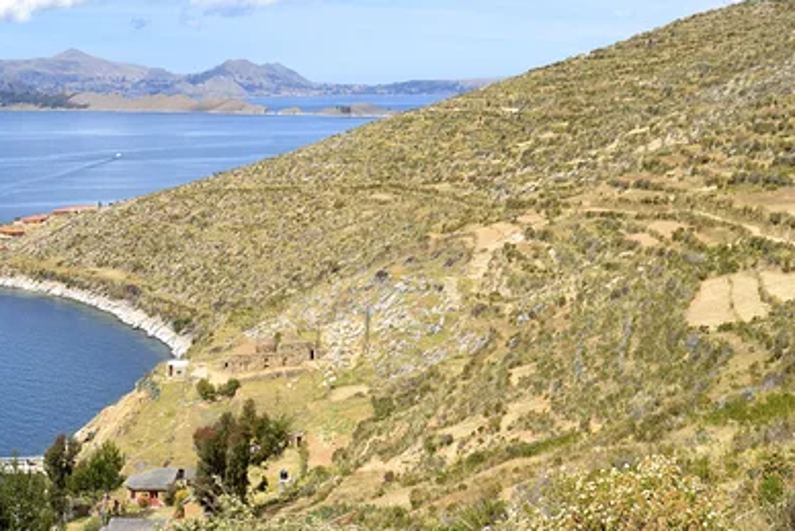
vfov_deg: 20.0
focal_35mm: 68
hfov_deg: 29.6
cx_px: 455
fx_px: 1502
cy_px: 317
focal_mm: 22
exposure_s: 1/250
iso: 100
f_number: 8
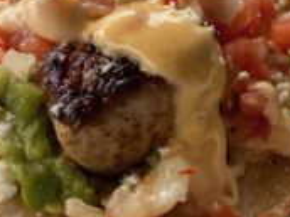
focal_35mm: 59
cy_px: 31
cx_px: 223
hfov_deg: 32.0
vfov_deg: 24.3
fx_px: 494
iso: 32
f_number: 1.8
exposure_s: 1/363
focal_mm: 4.25
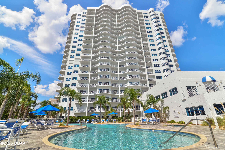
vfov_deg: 73.8
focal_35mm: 16
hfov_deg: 96.7
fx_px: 100
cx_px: 112
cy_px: 75
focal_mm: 16
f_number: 8
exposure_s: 1/250
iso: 100
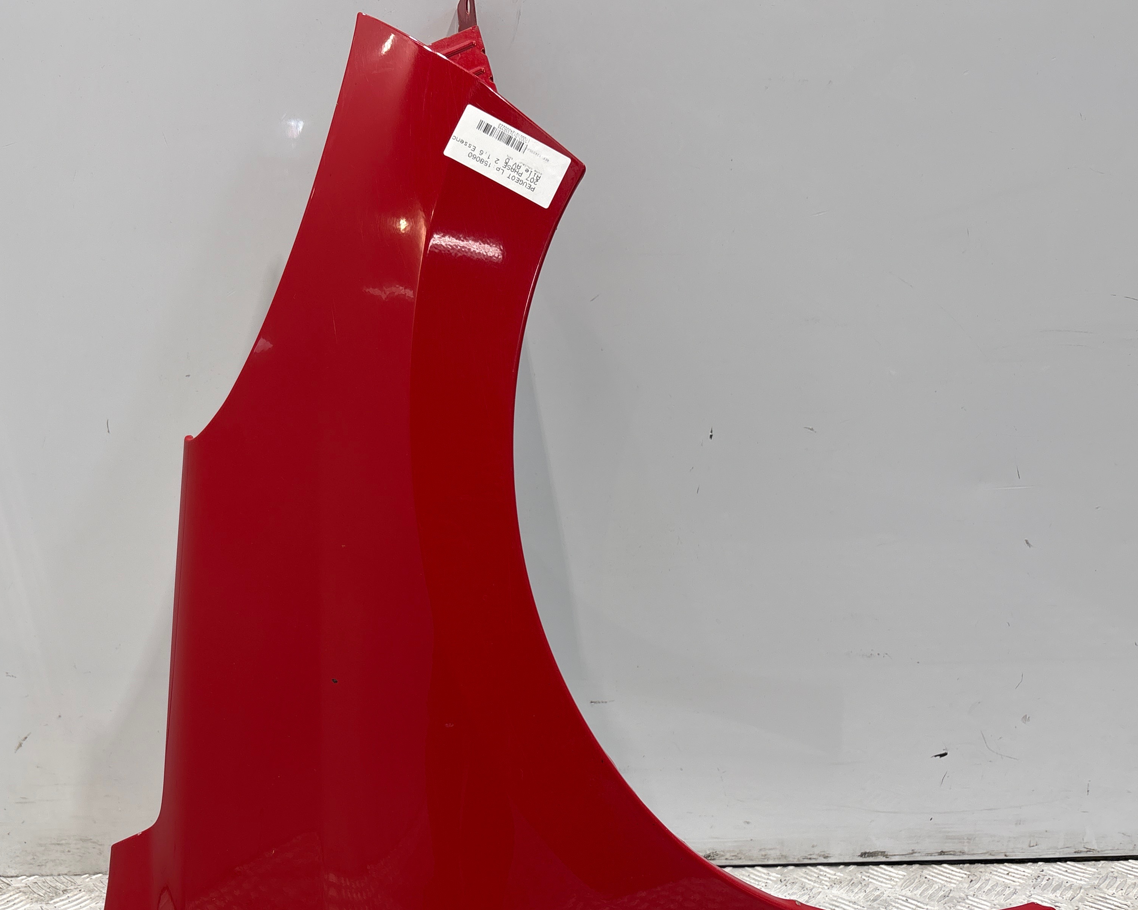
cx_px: 445
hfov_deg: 52.4
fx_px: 1145
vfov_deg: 43.1
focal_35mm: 34
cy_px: 547
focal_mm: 5.96
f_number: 1.6
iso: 40
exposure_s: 1/100
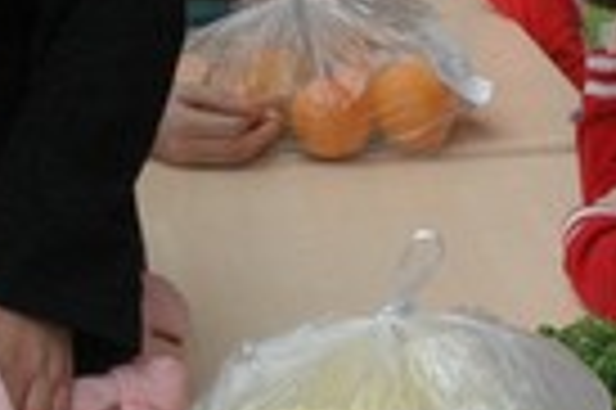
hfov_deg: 11.7
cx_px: 436
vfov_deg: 7.8
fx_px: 3008
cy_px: 115
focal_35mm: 176
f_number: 10
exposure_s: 1/400
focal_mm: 24
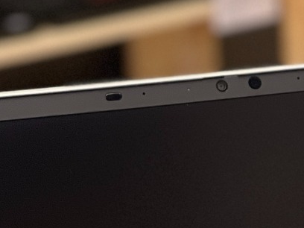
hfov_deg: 7.8
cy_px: 434
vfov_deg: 5.8
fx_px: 2204
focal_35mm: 251
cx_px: 334
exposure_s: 1/78
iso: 250
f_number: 2.2
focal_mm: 7.5
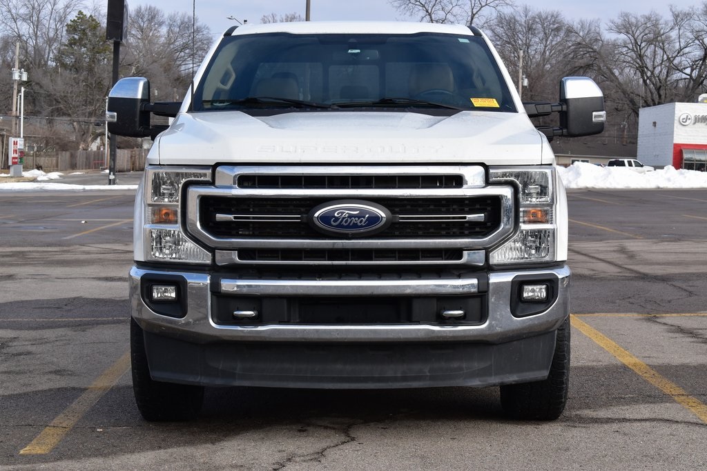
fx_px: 1532
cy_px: 236
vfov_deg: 17.5
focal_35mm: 78
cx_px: 354
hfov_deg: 26.0
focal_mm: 52
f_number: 10
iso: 400
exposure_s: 1/320
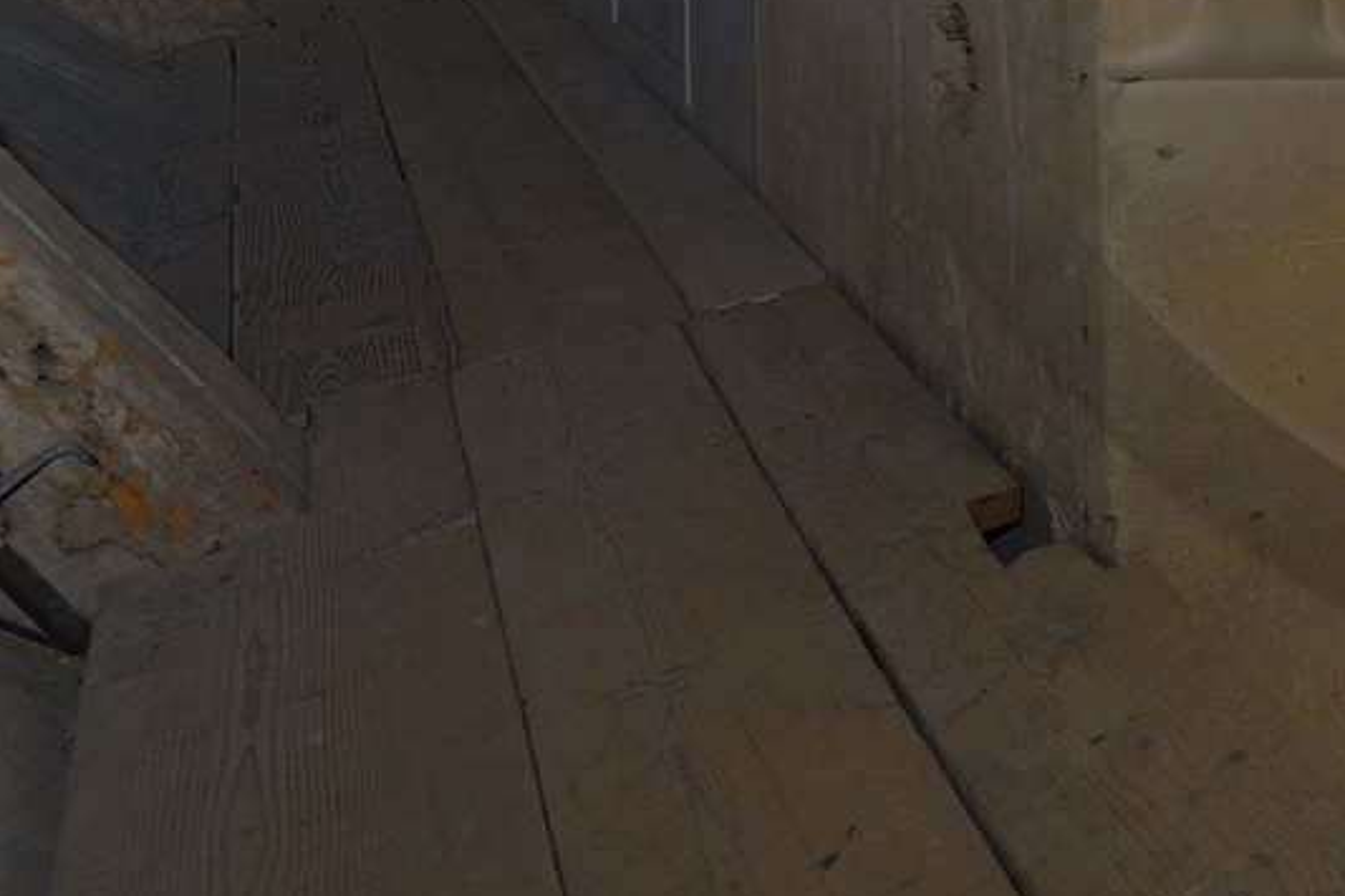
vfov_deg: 26.1
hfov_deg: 32.5
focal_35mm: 42
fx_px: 1569
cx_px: 1814
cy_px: -331
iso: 200
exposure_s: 1/50
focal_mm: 14
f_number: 7.1
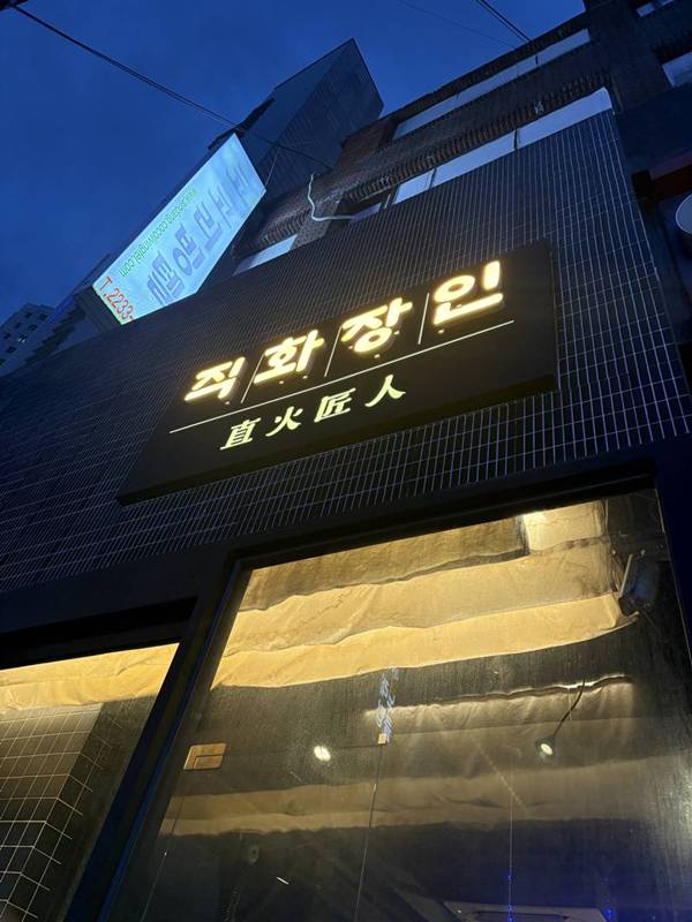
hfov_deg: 53.1
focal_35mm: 26
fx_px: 693
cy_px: 461
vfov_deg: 67.3
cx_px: 346
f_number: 1.6
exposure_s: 1/60
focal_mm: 5.96
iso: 200
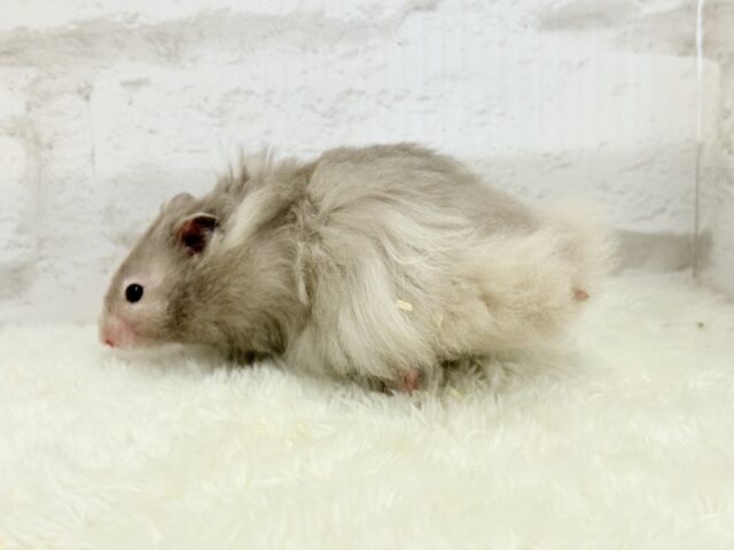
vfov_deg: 28.0
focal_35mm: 52
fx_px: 1103
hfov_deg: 36.8
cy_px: 275
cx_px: 367
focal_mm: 5.96
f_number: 1.6
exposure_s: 1/100
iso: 100
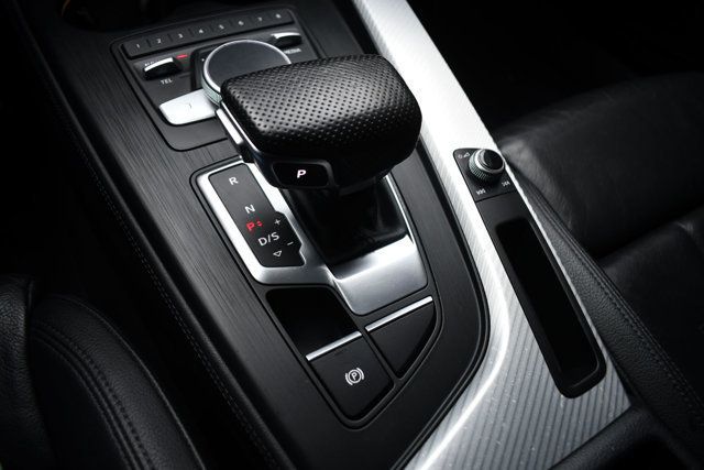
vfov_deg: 48.0
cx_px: 352
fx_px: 528
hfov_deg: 67.4
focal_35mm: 27
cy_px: 235
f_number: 3.5
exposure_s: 1/250
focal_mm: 18
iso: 400
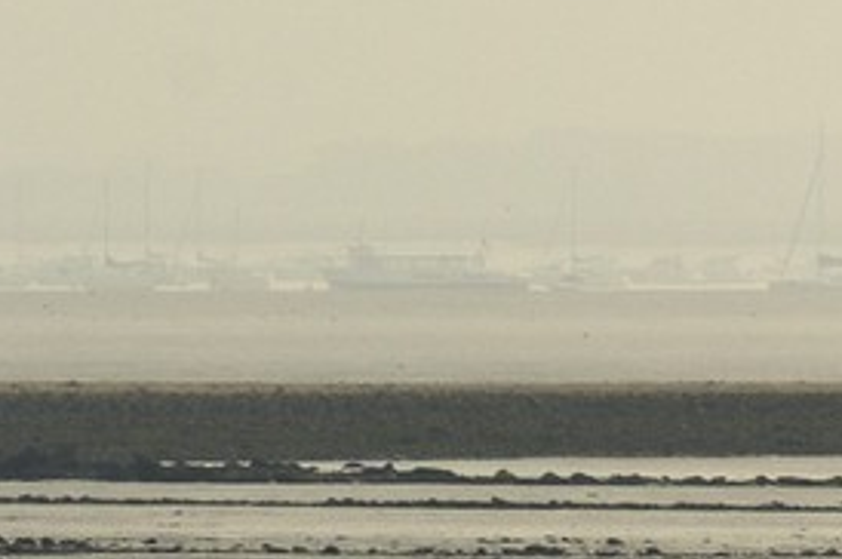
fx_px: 40952
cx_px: 2378
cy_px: 875
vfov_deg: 0.8
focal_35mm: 1753
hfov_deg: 1.2
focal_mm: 200
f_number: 8
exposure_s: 1/160
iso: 100
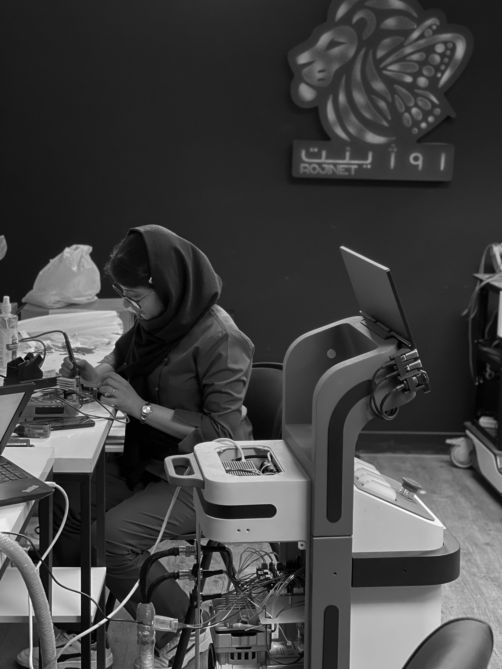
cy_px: 334
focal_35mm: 64
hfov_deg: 22.9
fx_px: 1238
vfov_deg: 30.3
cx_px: 251
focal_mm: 7.5
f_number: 2.2
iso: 320
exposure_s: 1/25
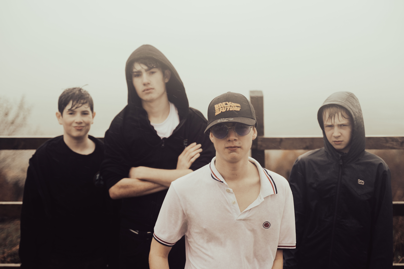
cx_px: 202
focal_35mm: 55
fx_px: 617
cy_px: 134
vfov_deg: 24.6
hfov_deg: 36.3
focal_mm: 55
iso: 400
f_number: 2.8
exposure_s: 1/320
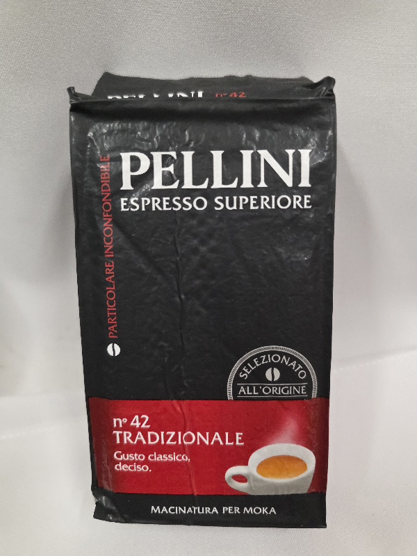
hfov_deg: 58.9
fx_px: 369
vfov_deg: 73.9
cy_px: 278
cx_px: 208
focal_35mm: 23
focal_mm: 6.3
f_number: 1.7
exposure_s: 1/101
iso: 800
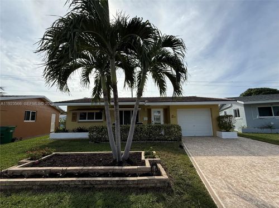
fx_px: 113
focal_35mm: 14
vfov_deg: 85.6
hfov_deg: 102.1
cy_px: 104
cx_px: 140
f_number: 2.2
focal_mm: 2.22
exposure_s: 1/3663
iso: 64
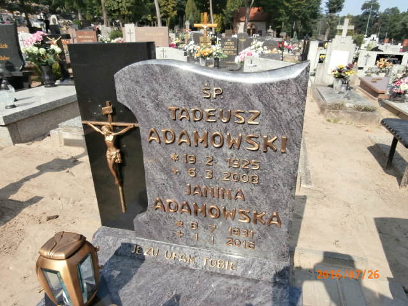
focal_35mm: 24
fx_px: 283
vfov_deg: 56.8
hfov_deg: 71.6
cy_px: 153
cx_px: 204
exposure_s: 1/800
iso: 100
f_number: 3
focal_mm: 4.2
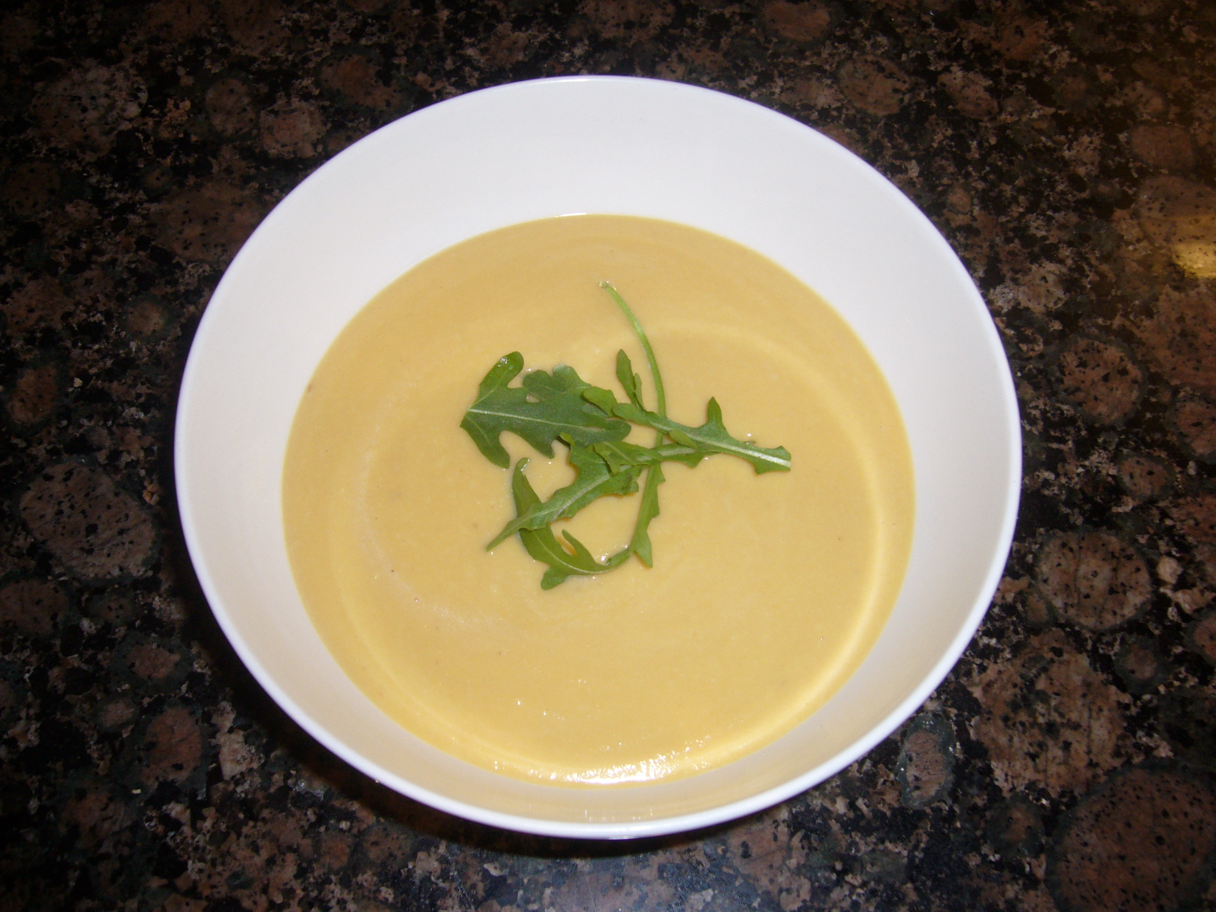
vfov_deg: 40.7
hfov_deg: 52.6
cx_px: 608
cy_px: 456
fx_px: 1229
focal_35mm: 35
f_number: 2.8
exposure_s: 1/60
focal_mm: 5.8
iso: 100
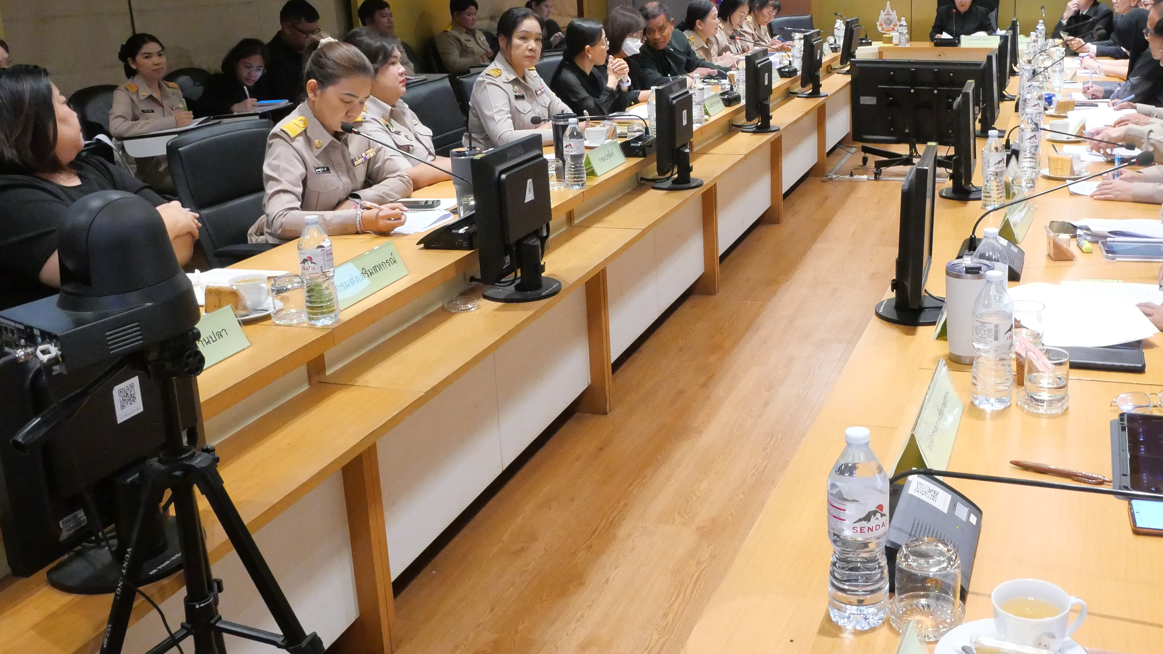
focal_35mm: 34
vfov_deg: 34.4
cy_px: 235
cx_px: 771
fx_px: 1048
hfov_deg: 56.8
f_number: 8
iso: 3200
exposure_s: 1/30
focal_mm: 12
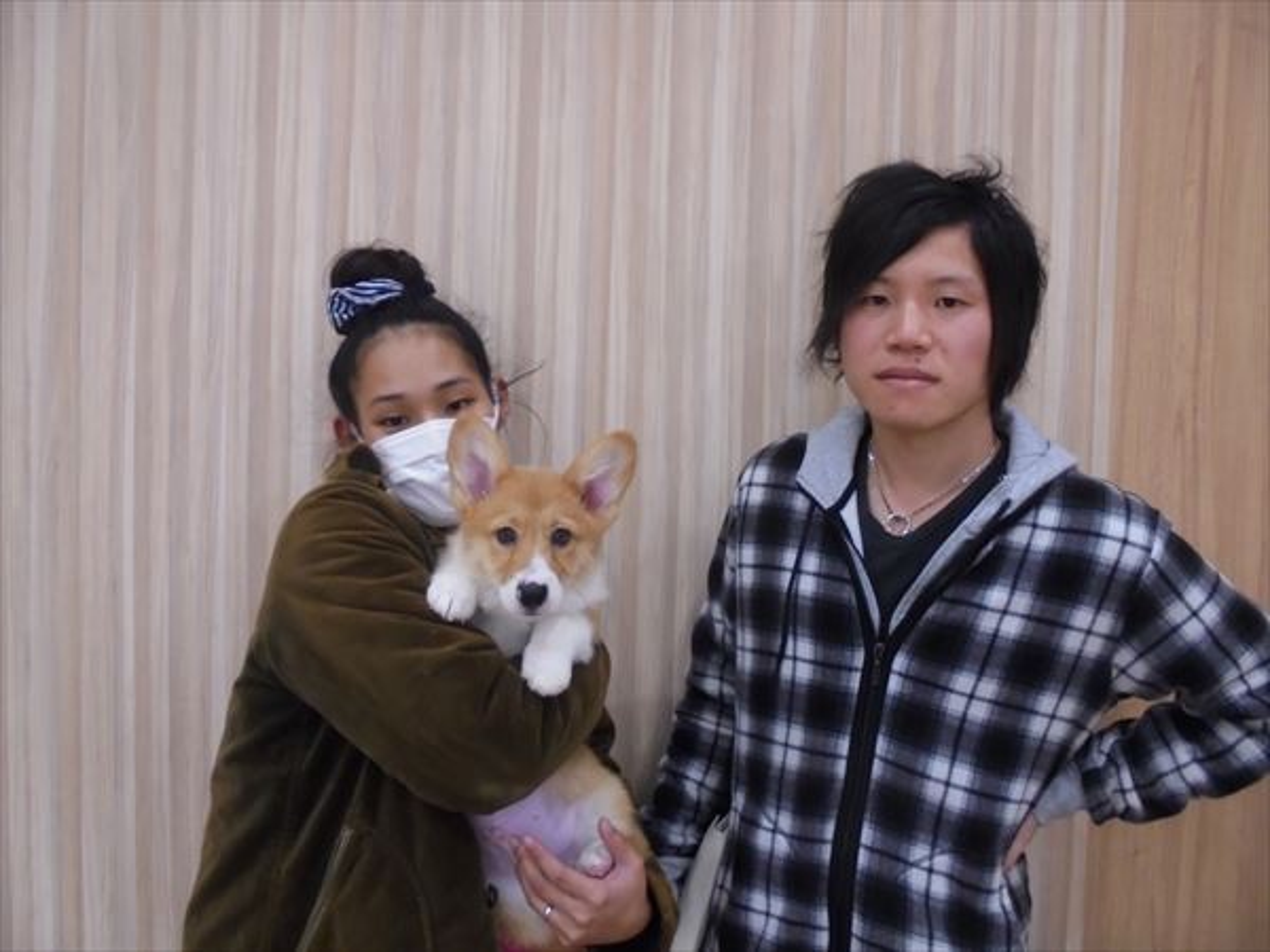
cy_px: 476
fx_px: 954
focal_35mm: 26
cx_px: 635
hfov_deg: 67.3
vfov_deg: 53.1
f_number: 3.5
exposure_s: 1/30
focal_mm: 4.6
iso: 320
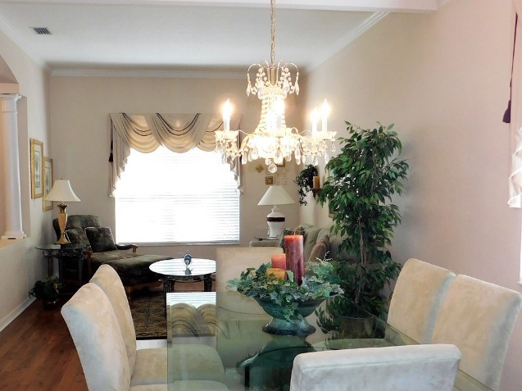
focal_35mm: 37
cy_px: 223
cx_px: 231
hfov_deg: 50.1
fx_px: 558
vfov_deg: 38.6
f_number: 3
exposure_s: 1/30
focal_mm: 4
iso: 140
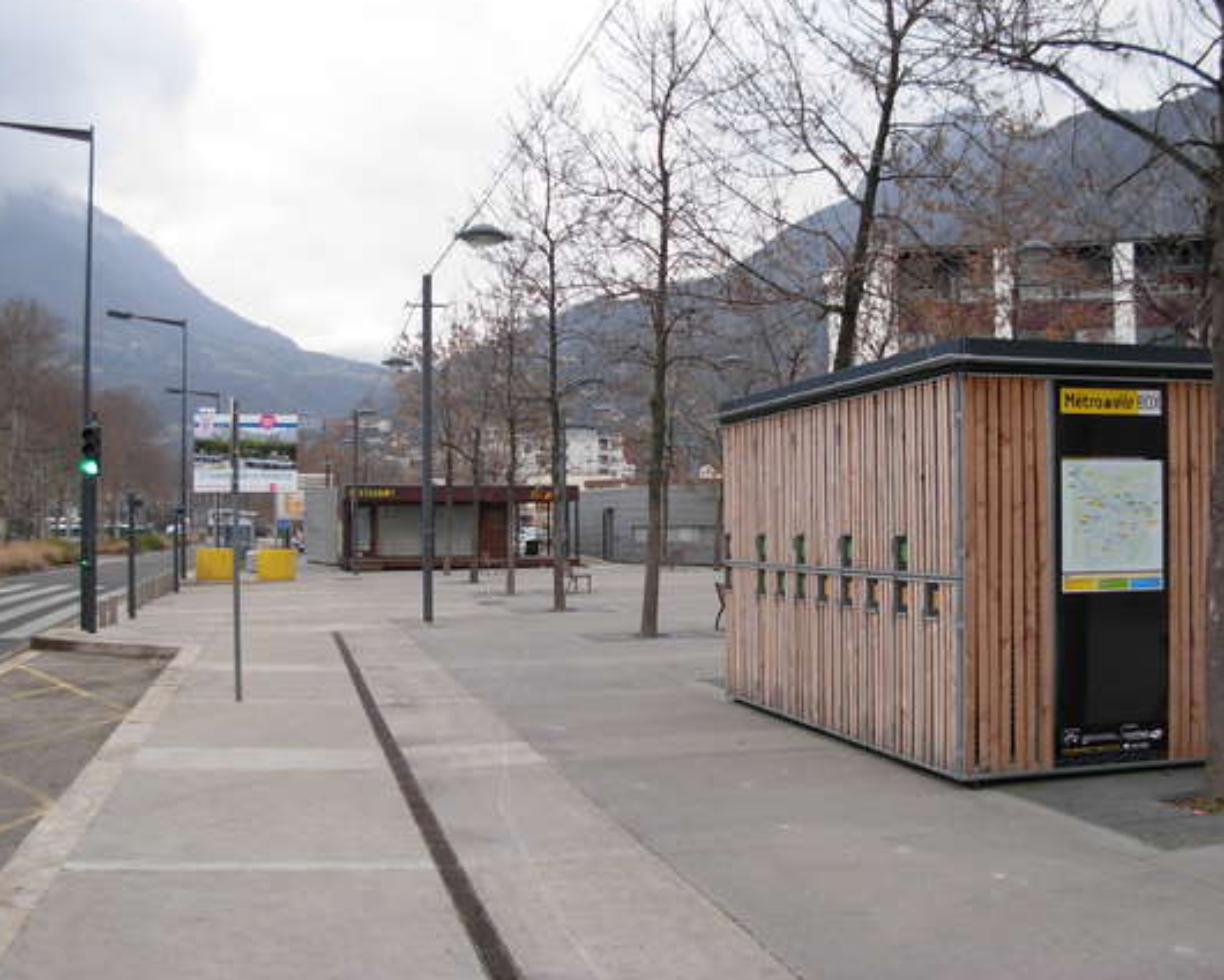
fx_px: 1521
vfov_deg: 35.7
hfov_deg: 43.8
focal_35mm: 42
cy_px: 485
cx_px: 630
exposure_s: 1/55.3
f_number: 2.9
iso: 79
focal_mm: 6.3
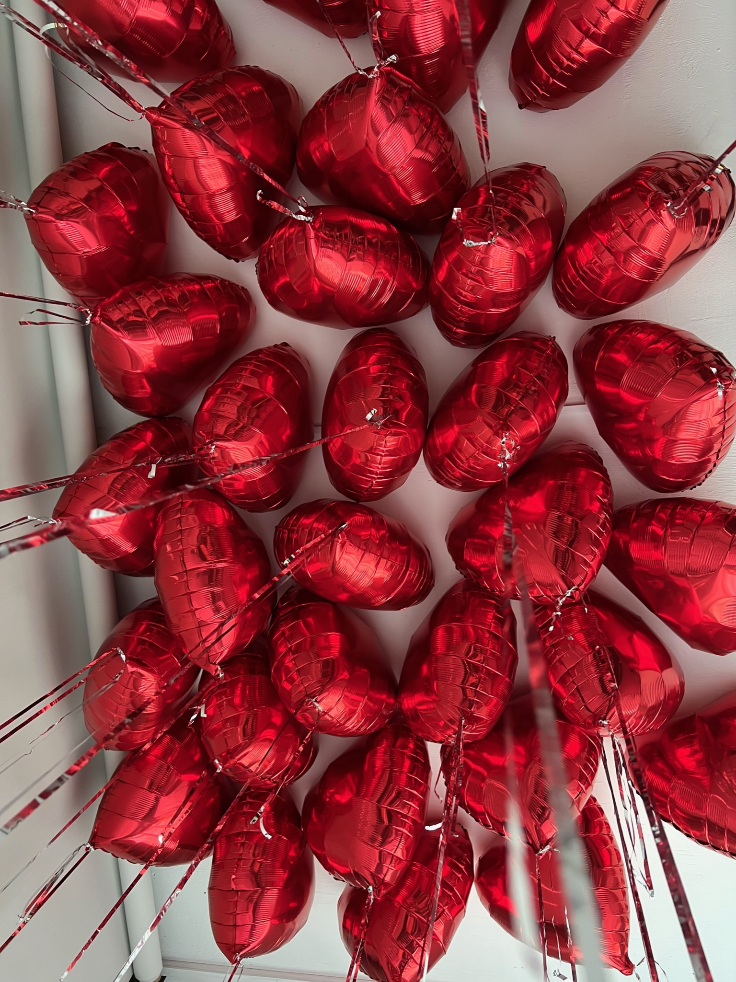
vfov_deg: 67.3
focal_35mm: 26
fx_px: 737
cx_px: 368
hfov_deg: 53.0
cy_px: 491
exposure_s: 1/60
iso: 160
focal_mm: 5.7
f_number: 1.5
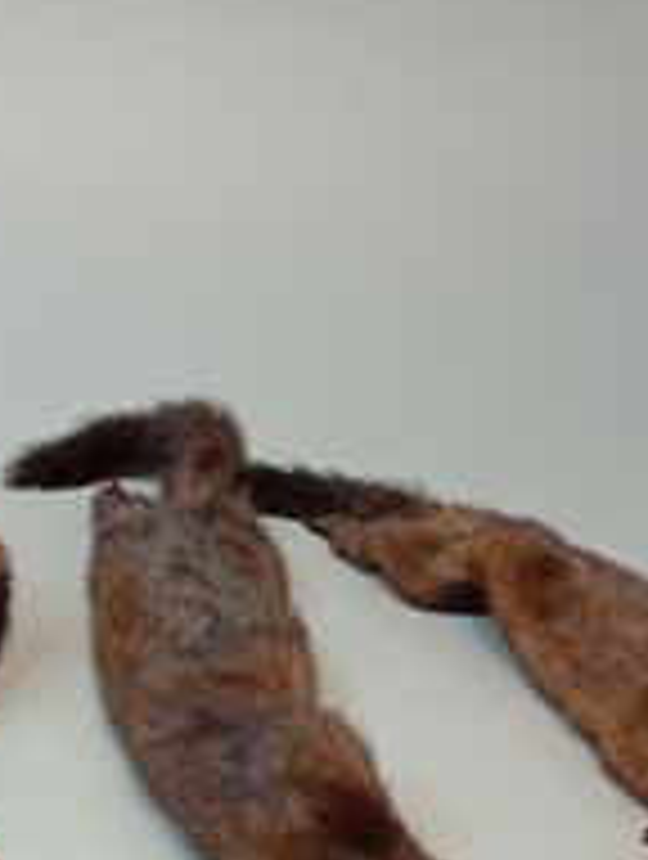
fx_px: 2114
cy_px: 707
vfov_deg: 22.6
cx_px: 158
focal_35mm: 85
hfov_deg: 17.3
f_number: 1.8
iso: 332
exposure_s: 1/33.3
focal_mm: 3.98
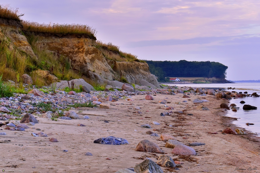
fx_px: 563
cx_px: 130
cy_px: 86
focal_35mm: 78
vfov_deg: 17.5
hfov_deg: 26.0
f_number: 6.3
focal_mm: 52
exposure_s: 1/160
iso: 250
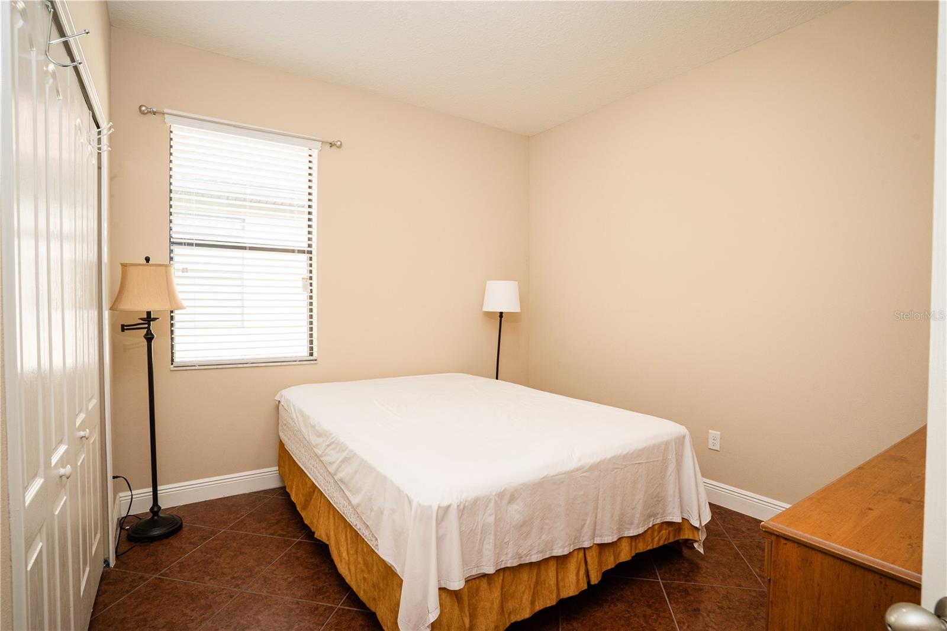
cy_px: 316
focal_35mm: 17
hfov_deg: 93.3
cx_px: 474
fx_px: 447
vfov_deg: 70.4
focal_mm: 17
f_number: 10
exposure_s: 1/50
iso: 800
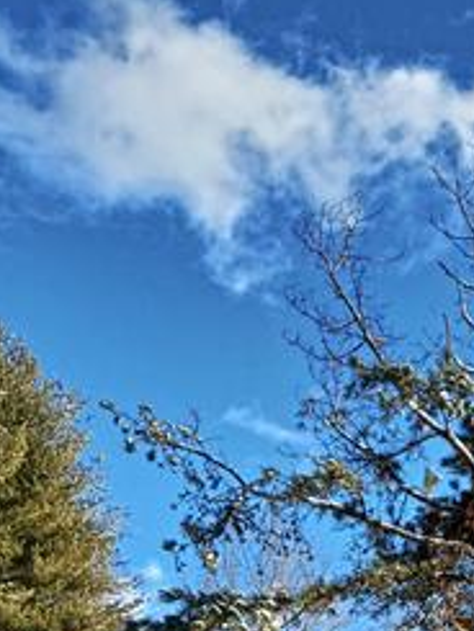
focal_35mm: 51
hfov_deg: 27.5
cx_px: 434
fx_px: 930
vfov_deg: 34.5
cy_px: 610
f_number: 1.8
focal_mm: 4.6
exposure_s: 1/190
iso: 32
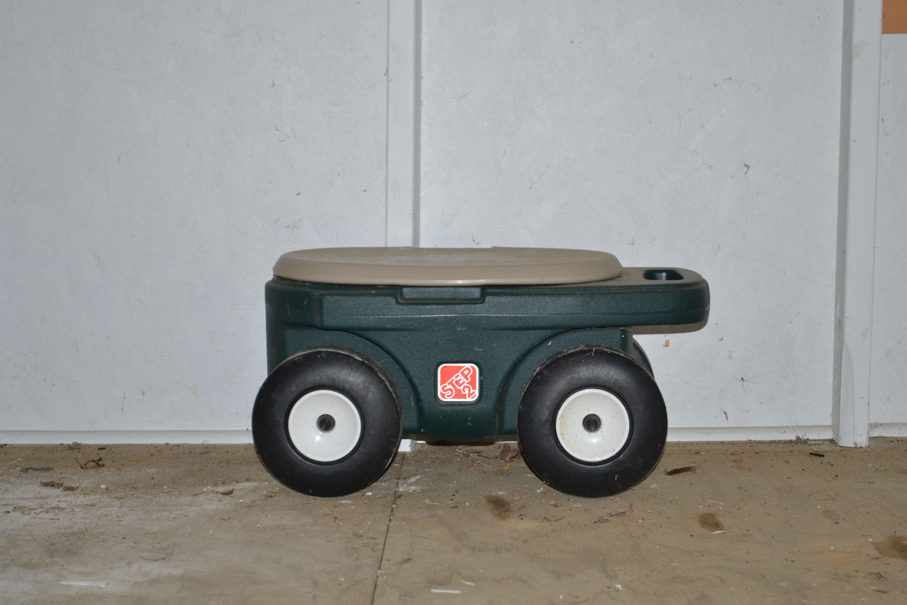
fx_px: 2078
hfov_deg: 24.6
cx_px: 454
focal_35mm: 82
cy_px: 302
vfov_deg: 16.6
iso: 200
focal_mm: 55
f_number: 5.6
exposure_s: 1/60
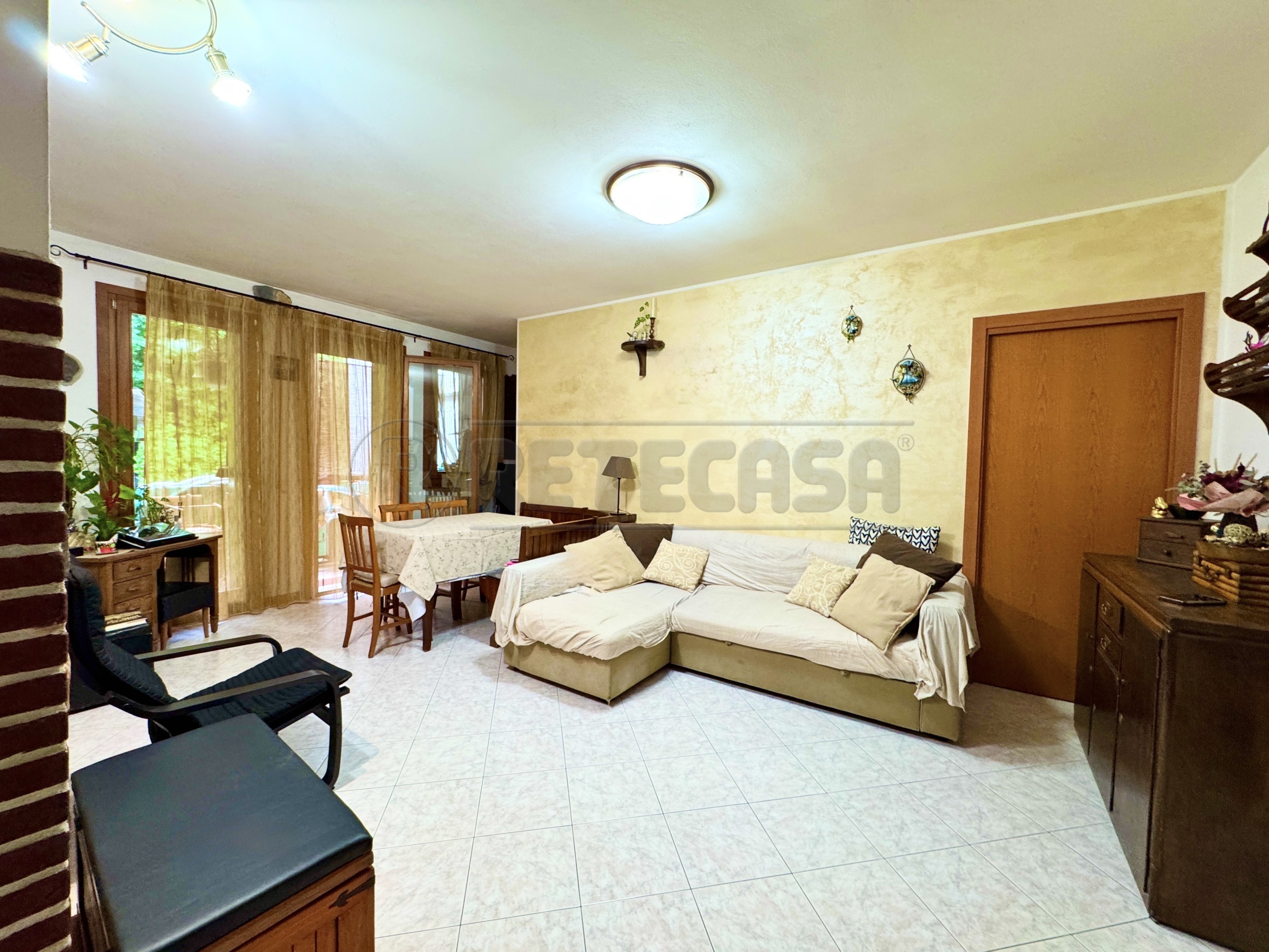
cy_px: 476
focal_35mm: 14
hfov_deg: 102.1
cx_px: 634
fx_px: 513
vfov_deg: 85.7
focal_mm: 2.22
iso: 200
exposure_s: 1/50
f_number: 2.2
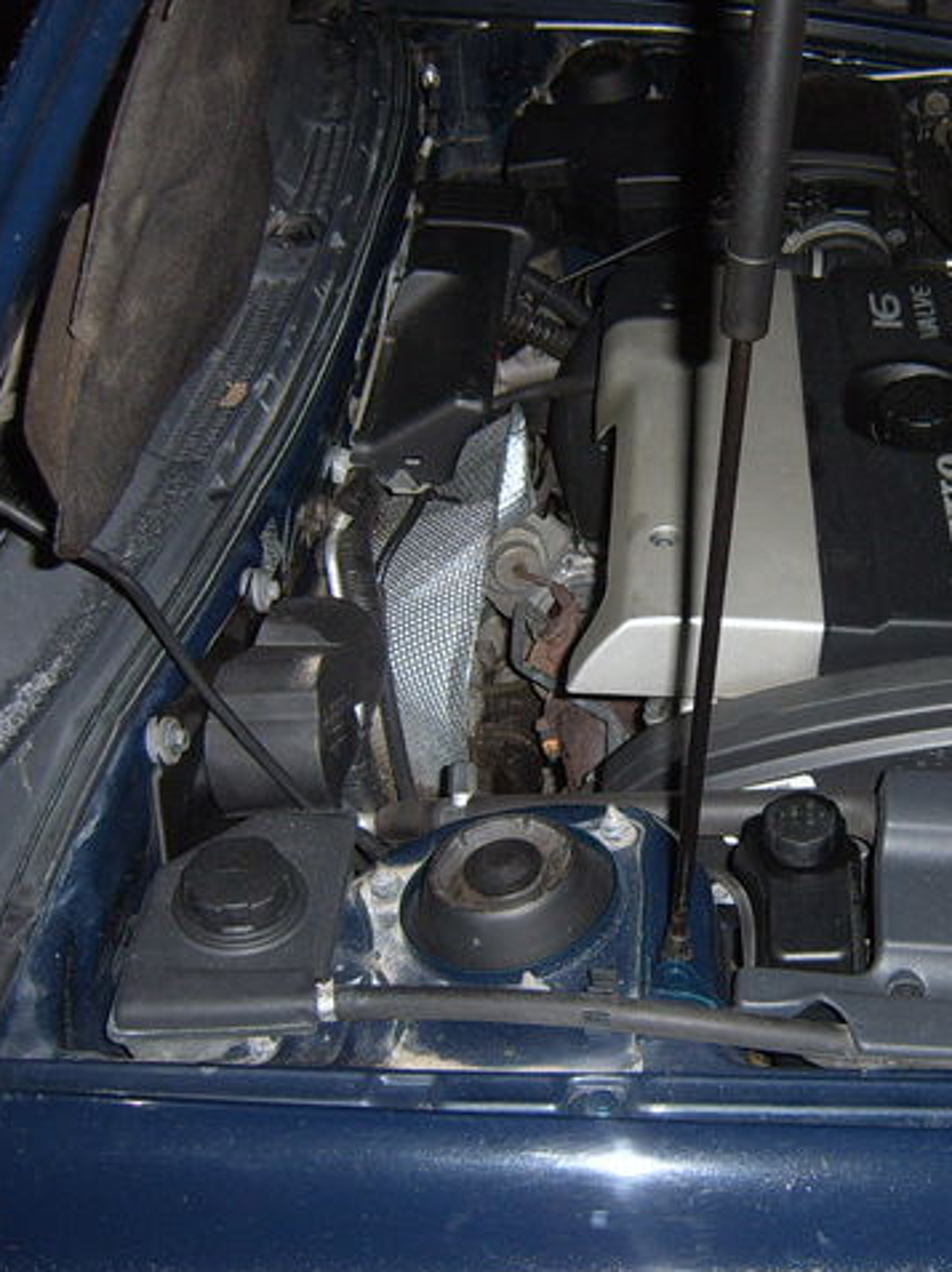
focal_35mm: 47
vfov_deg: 40.5
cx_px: 696
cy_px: 637
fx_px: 1726
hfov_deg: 30.4
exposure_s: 1/30
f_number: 2.8
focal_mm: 5.8
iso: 69
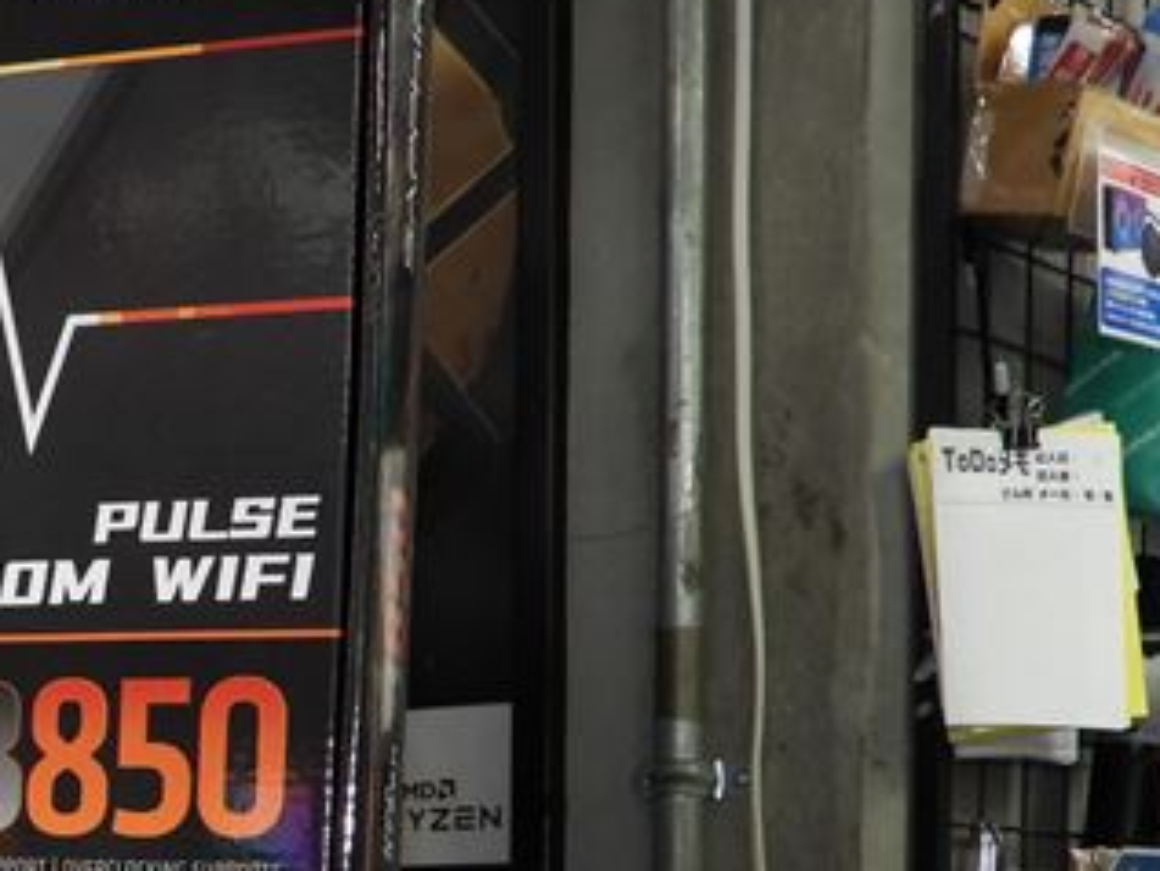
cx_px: -293
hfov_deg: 21.4
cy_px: 999
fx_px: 2816
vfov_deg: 16.9
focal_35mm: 84
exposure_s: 1/30
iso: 200
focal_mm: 4.7
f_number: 2.8
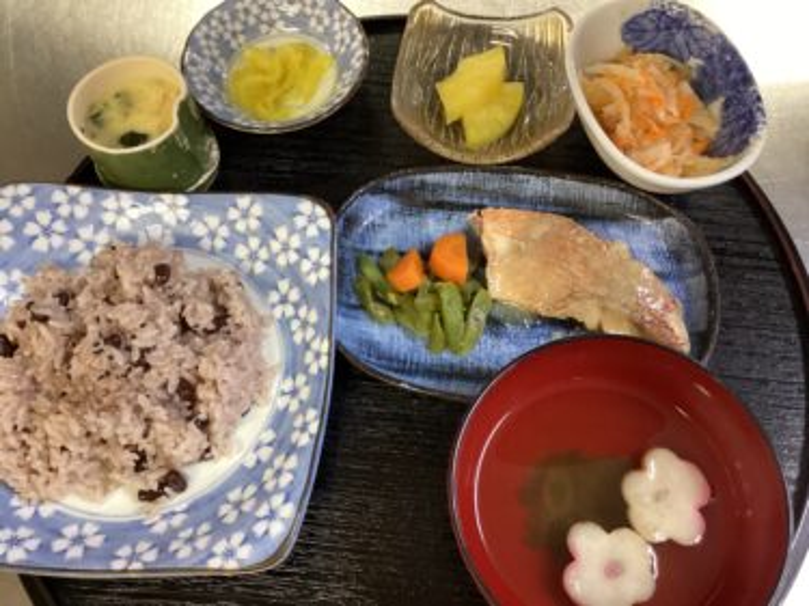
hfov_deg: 58.4
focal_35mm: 31
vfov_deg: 45.4
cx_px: 404
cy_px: 303
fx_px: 724
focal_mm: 3.3
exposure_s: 1/40
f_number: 2.4
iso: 250
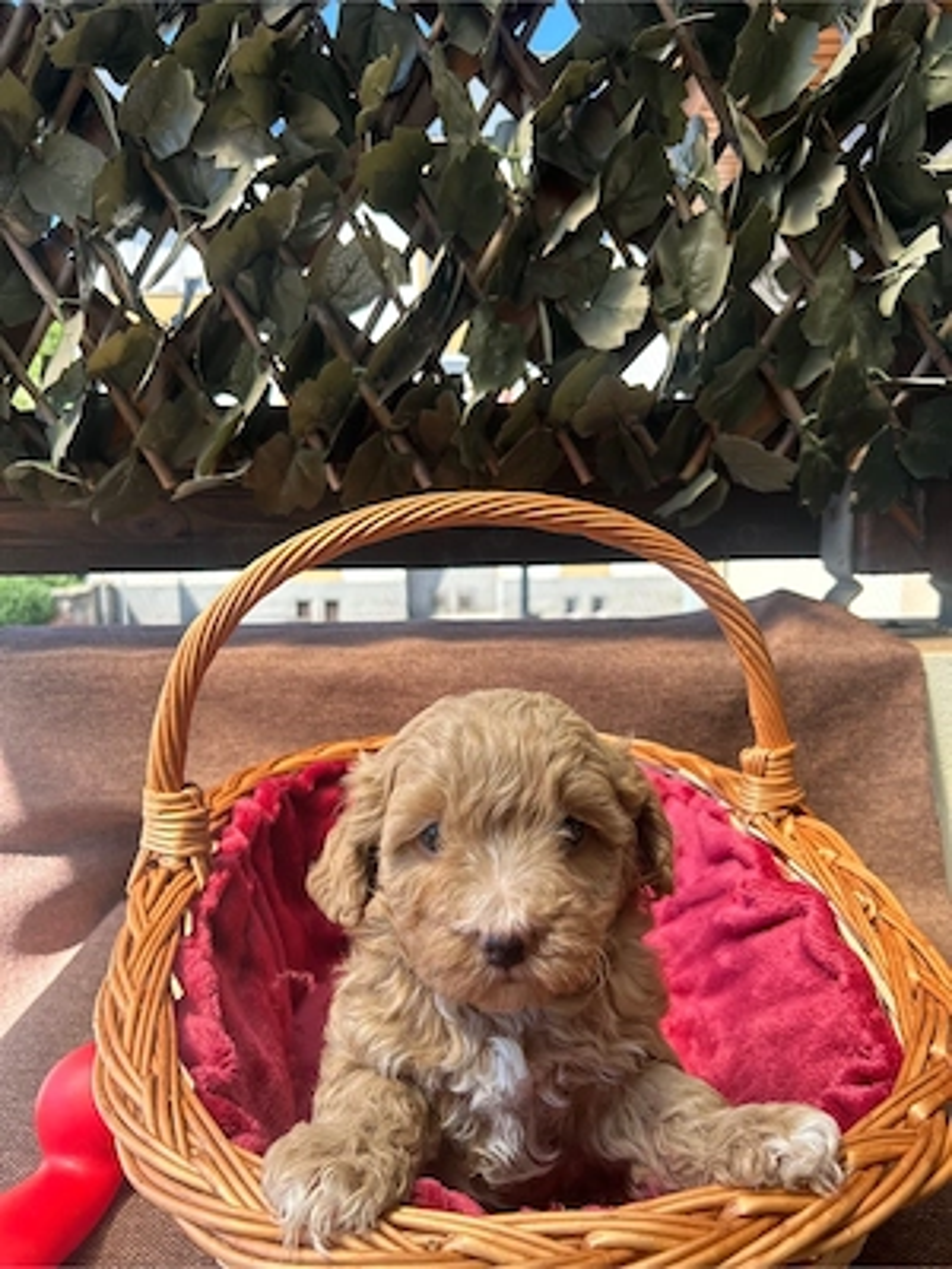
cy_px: 634
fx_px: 953
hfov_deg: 53.1
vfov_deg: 67.3
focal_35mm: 26
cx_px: 476
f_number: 1.5
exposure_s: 1/575
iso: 50
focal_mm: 5.7
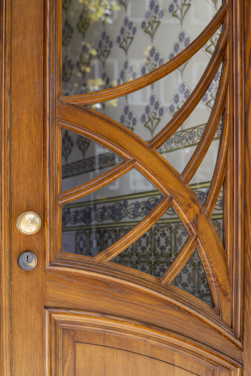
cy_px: 188
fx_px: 523
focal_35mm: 50
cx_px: 126
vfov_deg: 39.6
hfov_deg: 27.0
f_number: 4.5
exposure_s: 1/125
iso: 200
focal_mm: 50
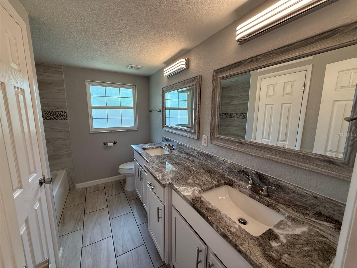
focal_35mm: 14
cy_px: 134
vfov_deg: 85.7
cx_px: 178
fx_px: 144
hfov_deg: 102.1
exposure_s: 1/120
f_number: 2.2
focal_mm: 2.22
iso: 100
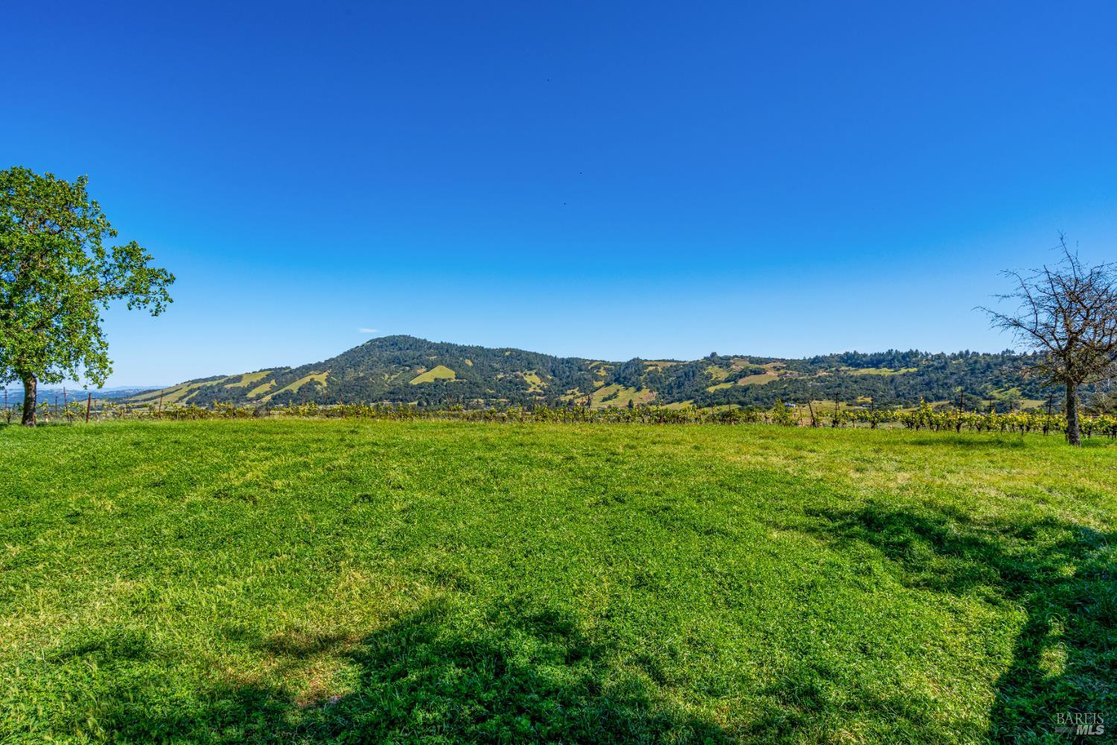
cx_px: 558
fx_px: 589
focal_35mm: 19
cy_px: 372
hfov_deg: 86.9
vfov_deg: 64.6
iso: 320
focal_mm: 19
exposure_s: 1/400
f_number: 11
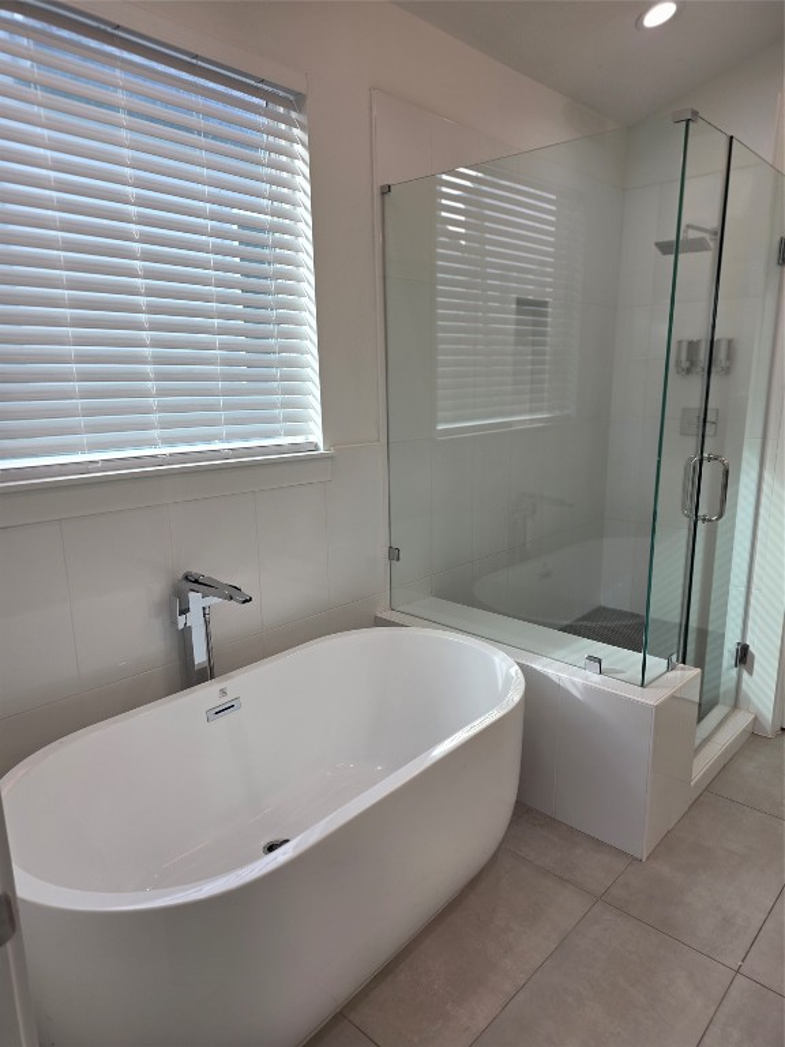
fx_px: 695
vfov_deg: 73.9
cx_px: 392
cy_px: 524
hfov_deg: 58.9
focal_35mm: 23
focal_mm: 6.3
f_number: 1.7
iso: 32
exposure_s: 1/120
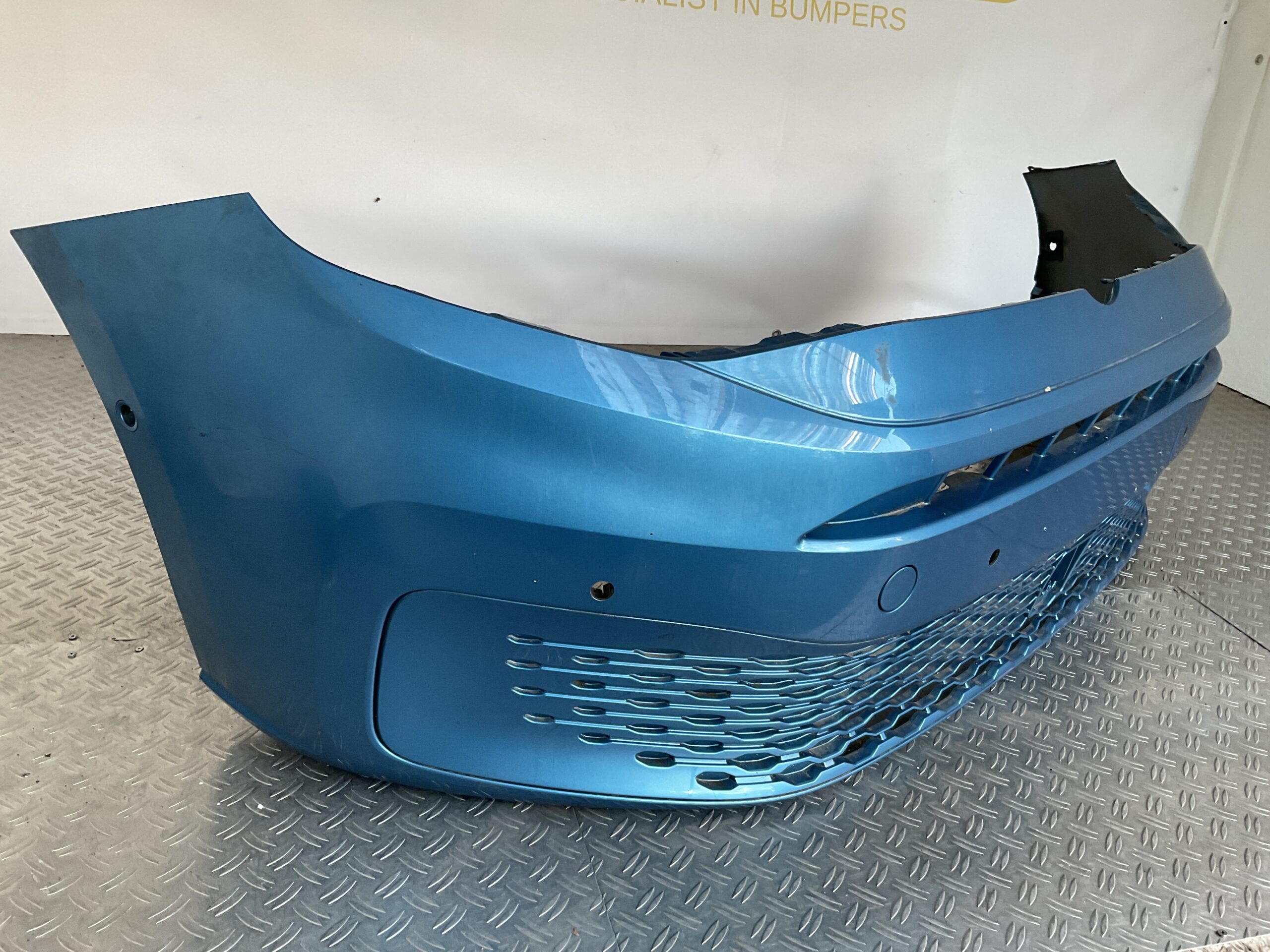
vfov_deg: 48.2
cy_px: 476
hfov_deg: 61.7
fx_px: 1064
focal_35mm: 29
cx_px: 635
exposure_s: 1/120
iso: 64
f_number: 1.8
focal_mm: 3
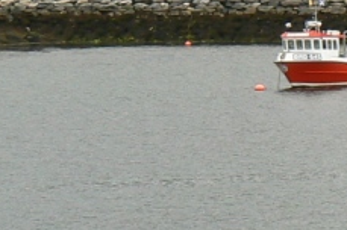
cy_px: -275
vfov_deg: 3.1
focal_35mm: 433
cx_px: 758
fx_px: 4168
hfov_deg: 4.7
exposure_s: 1/320
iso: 80
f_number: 5.6
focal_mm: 15.5
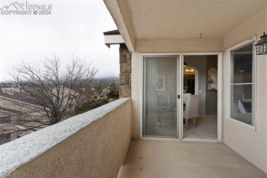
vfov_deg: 70.4
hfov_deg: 93.3
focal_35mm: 17
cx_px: 134
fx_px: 126
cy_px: 89
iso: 100
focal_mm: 17
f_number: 11
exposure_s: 1/2
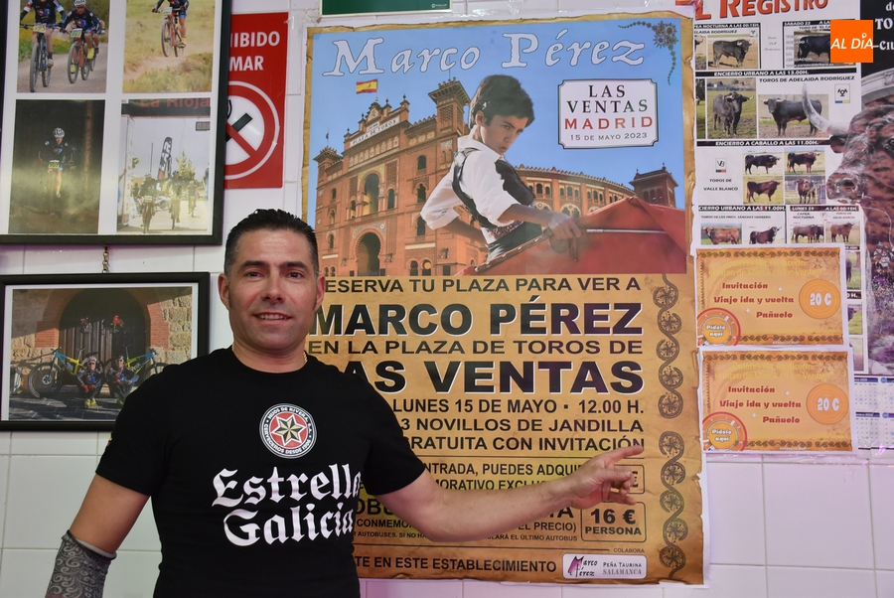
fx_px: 895
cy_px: 299
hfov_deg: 53.1
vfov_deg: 37.0
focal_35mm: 36
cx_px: 447
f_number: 4
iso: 560
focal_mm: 24
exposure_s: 1/60
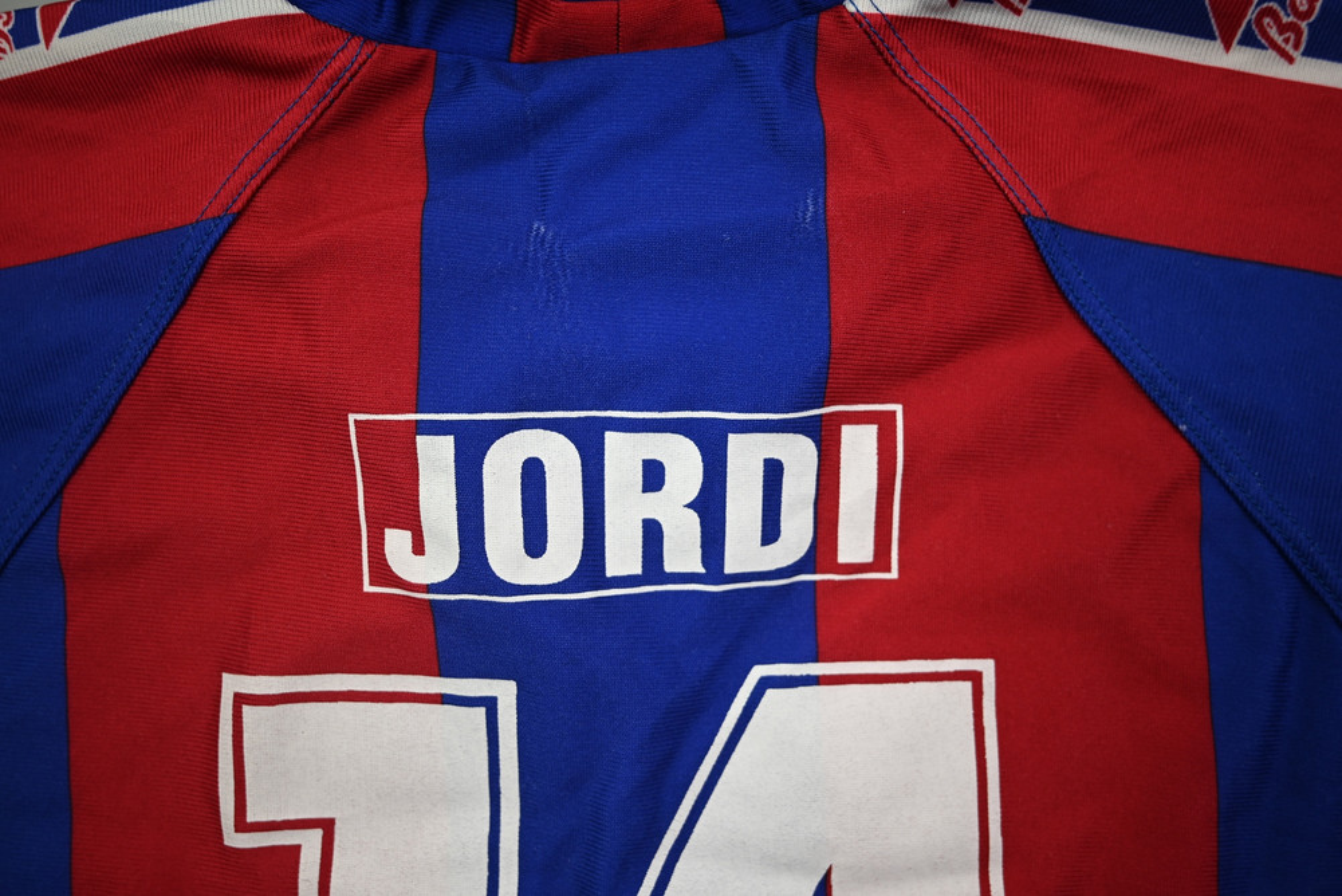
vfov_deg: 41.7
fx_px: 1175
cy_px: 448
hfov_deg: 59.5
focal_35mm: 32
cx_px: 671
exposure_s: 1/125
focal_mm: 31.5
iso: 200
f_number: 4.8
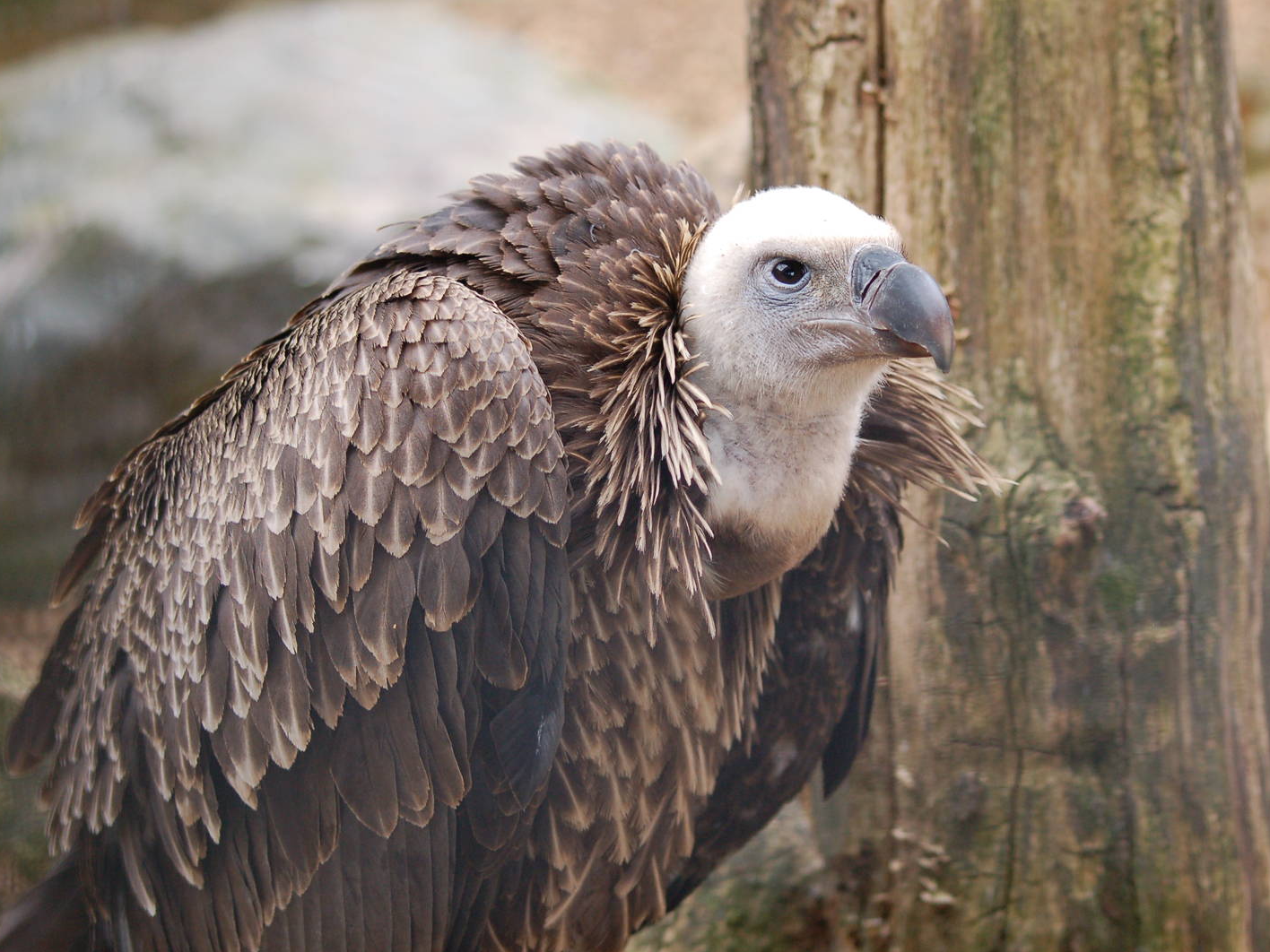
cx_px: 648
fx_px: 4182
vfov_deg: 13.0
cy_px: 476
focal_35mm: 114
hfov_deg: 17.3
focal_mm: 70
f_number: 4
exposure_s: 1/400
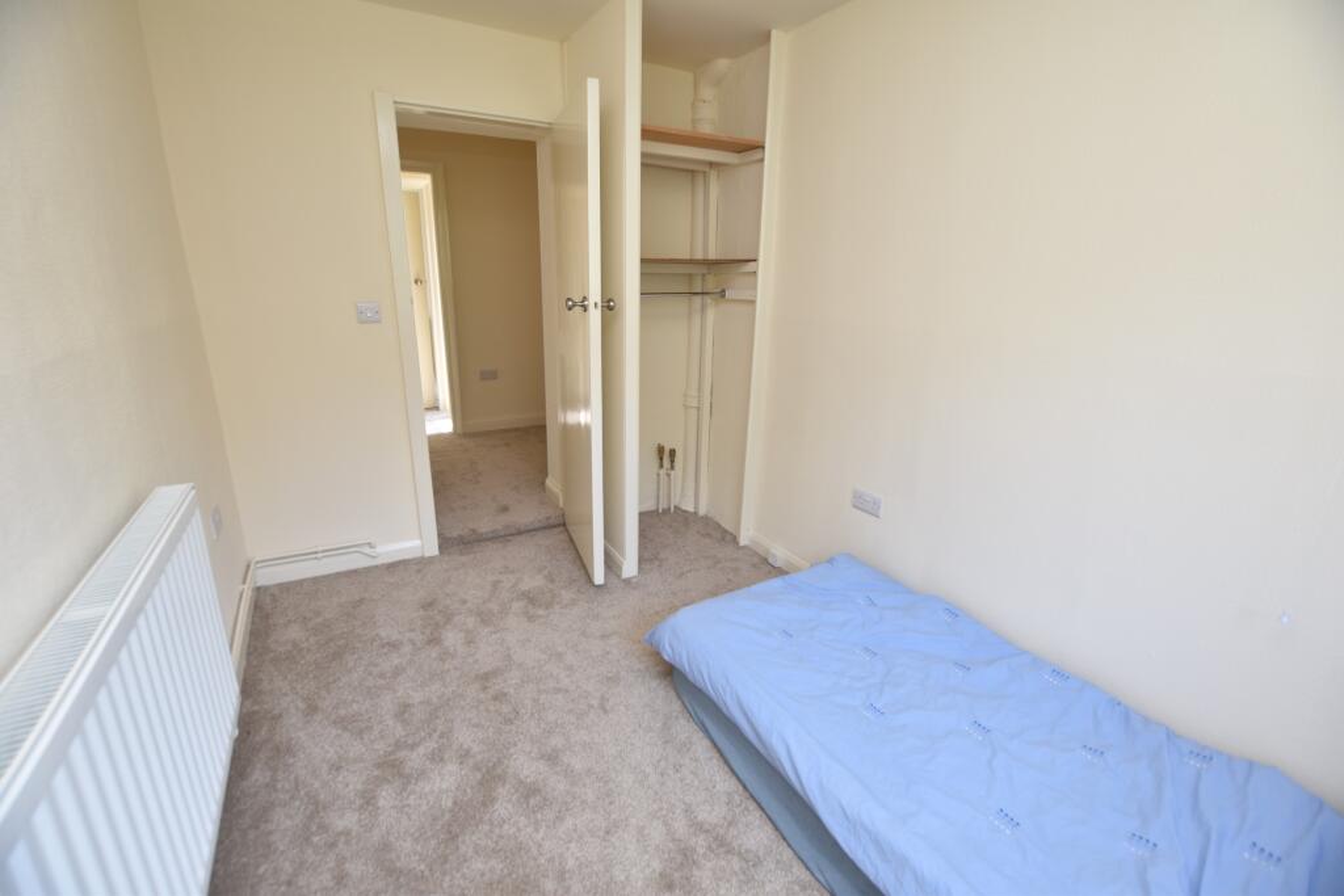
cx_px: 672
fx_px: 560
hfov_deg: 100.4
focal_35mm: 15
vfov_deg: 77.3
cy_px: 448
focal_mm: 10
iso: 100
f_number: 3.5
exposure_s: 1/30
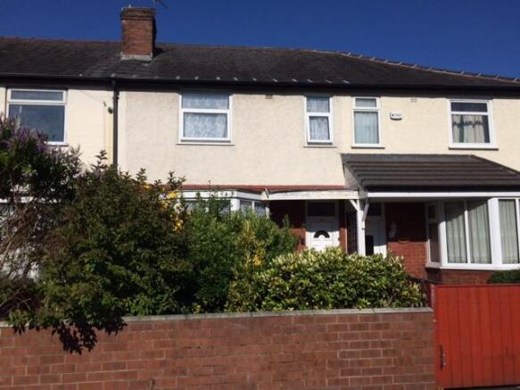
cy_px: 195
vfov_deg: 48.2
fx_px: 436
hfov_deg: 61.7
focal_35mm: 29
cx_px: 260
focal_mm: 4.15
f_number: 2.2
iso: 32
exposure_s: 1/6849
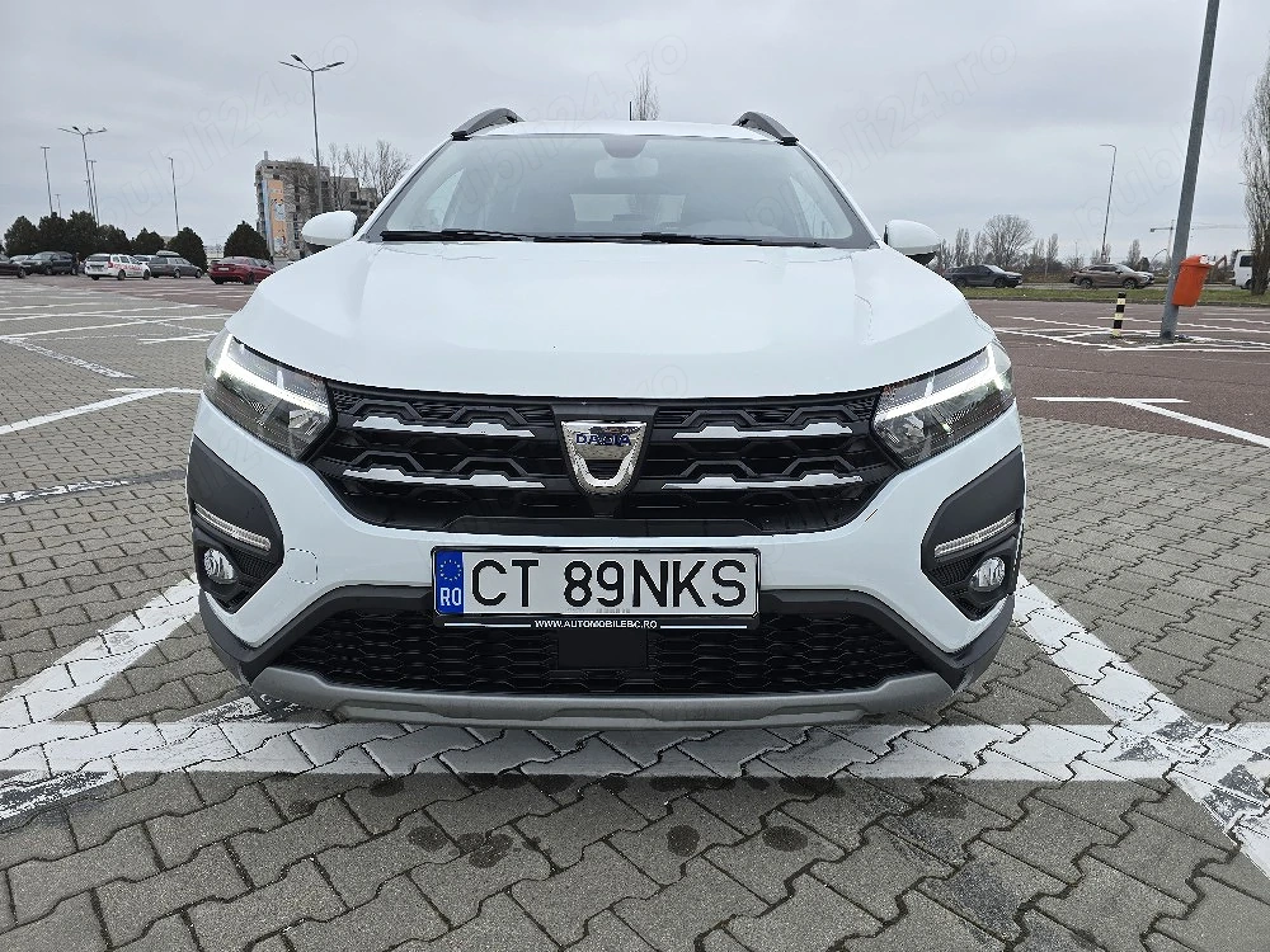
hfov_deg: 73.9
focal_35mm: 23
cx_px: 635
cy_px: 476
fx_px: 844
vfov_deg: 58.9
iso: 12
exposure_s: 1/244
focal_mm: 6.3
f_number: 1.7
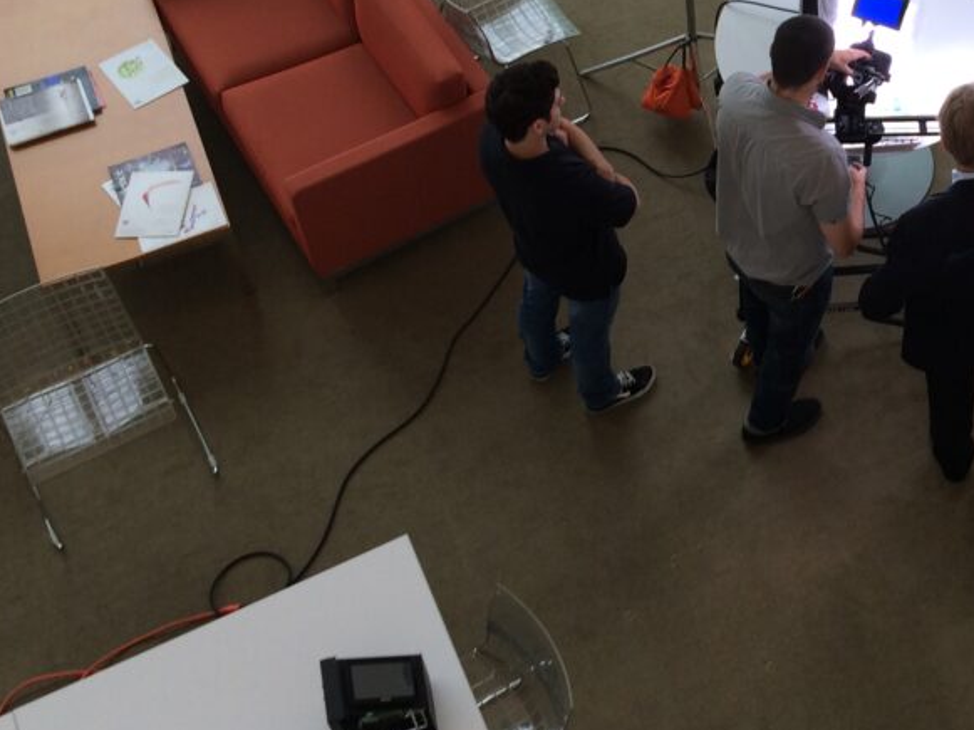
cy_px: 128
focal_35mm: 62
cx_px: 912
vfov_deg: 23.2
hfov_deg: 29.7
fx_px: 1743
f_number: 2.2
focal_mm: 4.12
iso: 40
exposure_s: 1/60
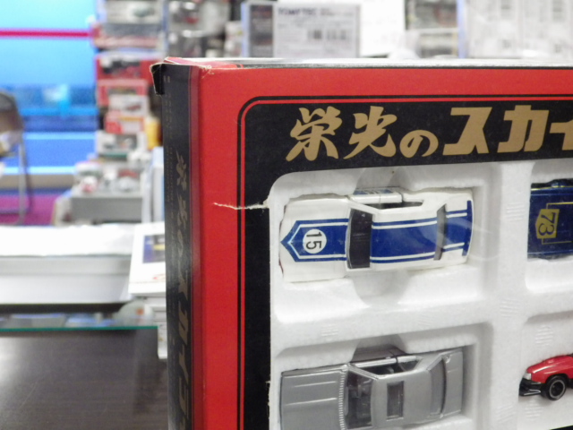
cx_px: 286
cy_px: 215
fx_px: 977
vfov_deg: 24.8
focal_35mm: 59
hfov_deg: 32.7
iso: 800
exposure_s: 1/30
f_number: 4
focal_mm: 10.7
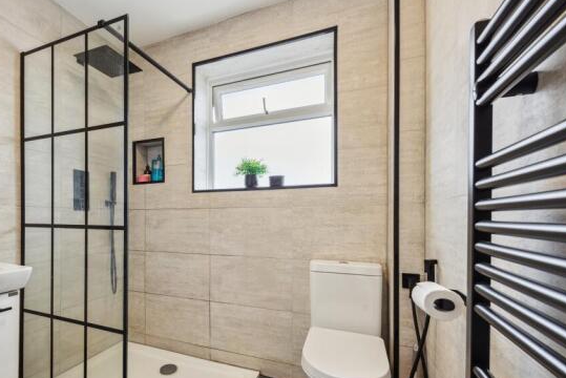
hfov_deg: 92.4
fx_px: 267
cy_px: 219
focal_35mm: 17
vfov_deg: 70.1
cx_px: 235
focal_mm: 14
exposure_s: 1/13
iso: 320
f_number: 9
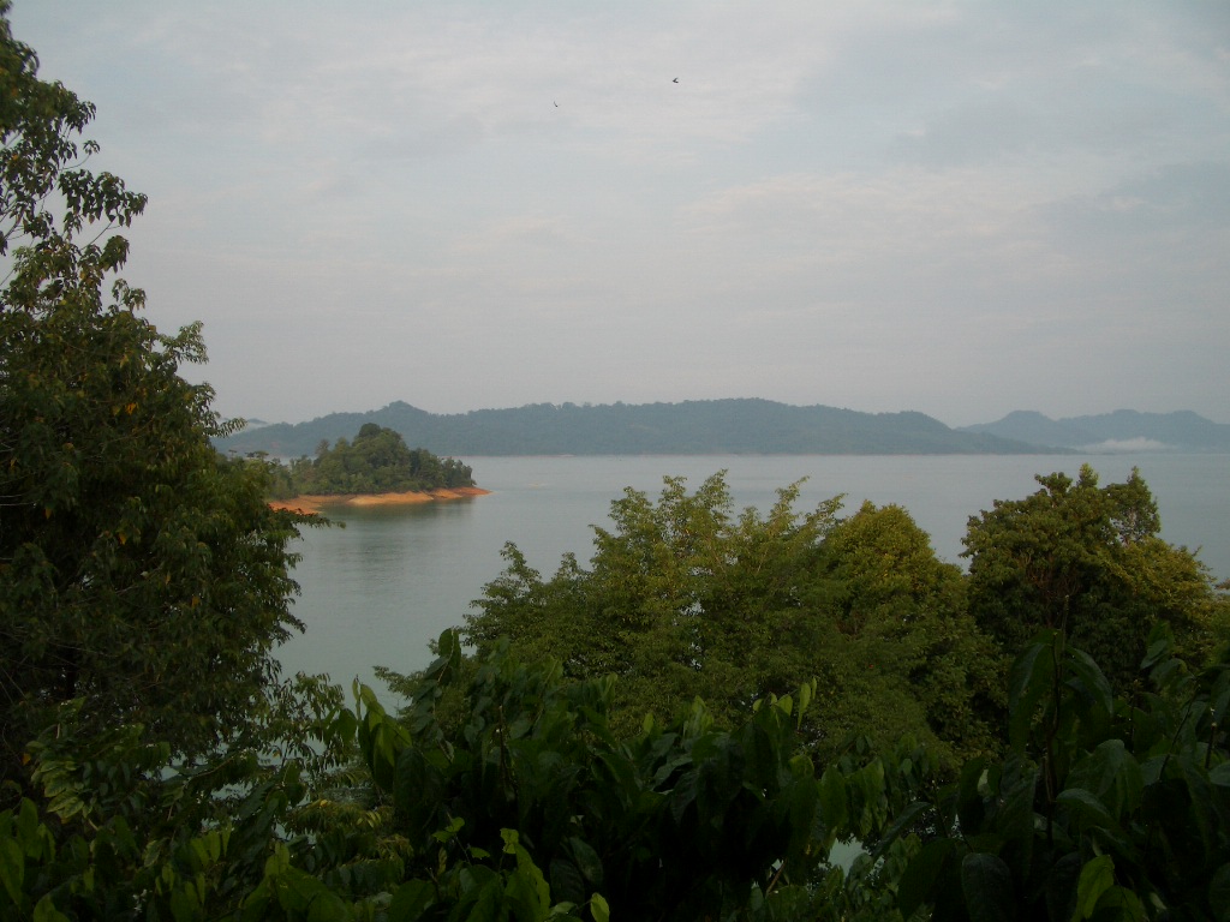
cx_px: 615
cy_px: 461
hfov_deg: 52.6
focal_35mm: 35
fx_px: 1244
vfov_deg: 40.7
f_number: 4.3
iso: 50
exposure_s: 1/250
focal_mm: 5.8
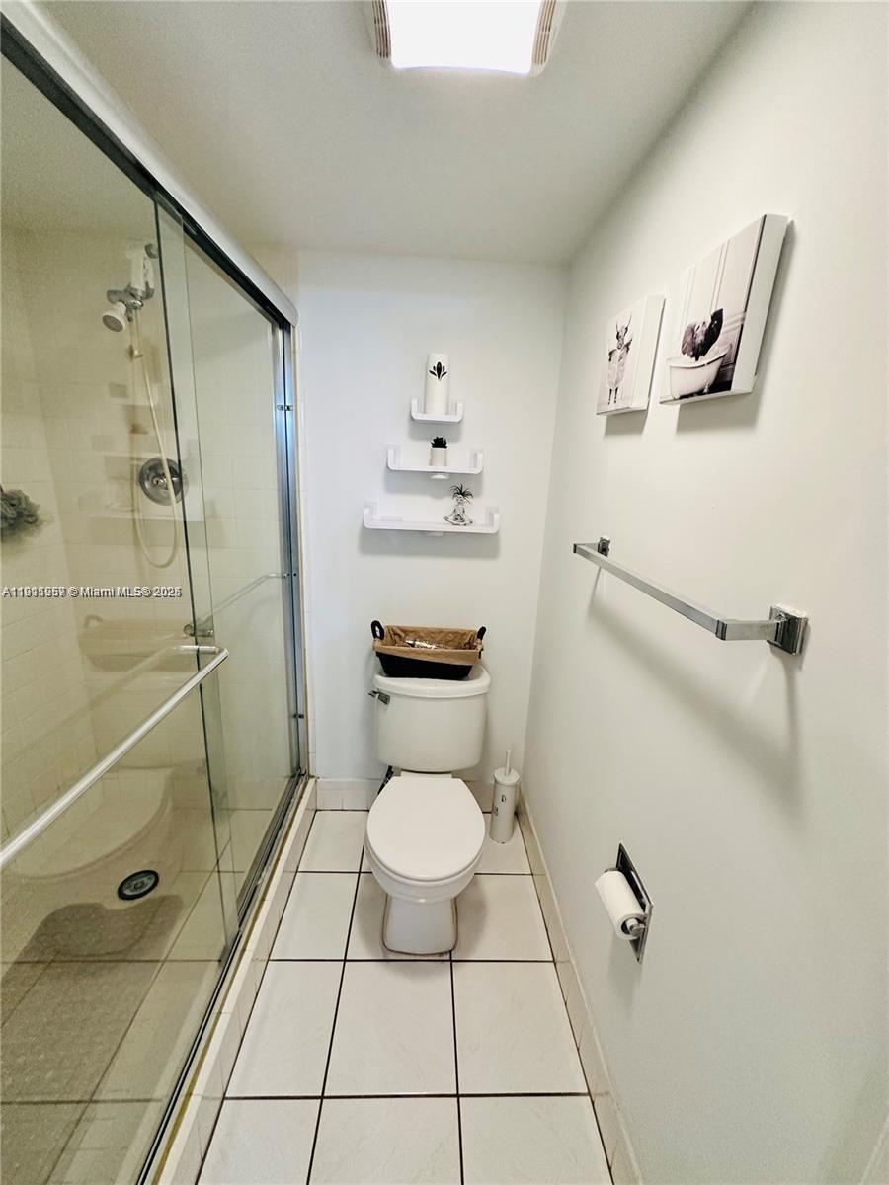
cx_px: 444
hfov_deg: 85.7
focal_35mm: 14
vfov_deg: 102.1
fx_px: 479
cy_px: 592
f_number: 2.2
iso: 320
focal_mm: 2.22
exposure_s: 1/120
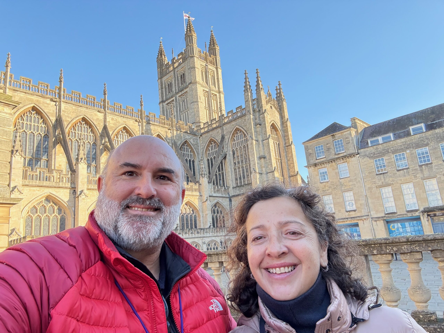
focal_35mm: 23
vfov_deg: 58.9
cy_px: 166
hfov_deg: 73.9
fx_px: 295
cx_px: 222
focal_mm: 2.69
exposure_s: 1/149
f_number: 1.9
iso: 80
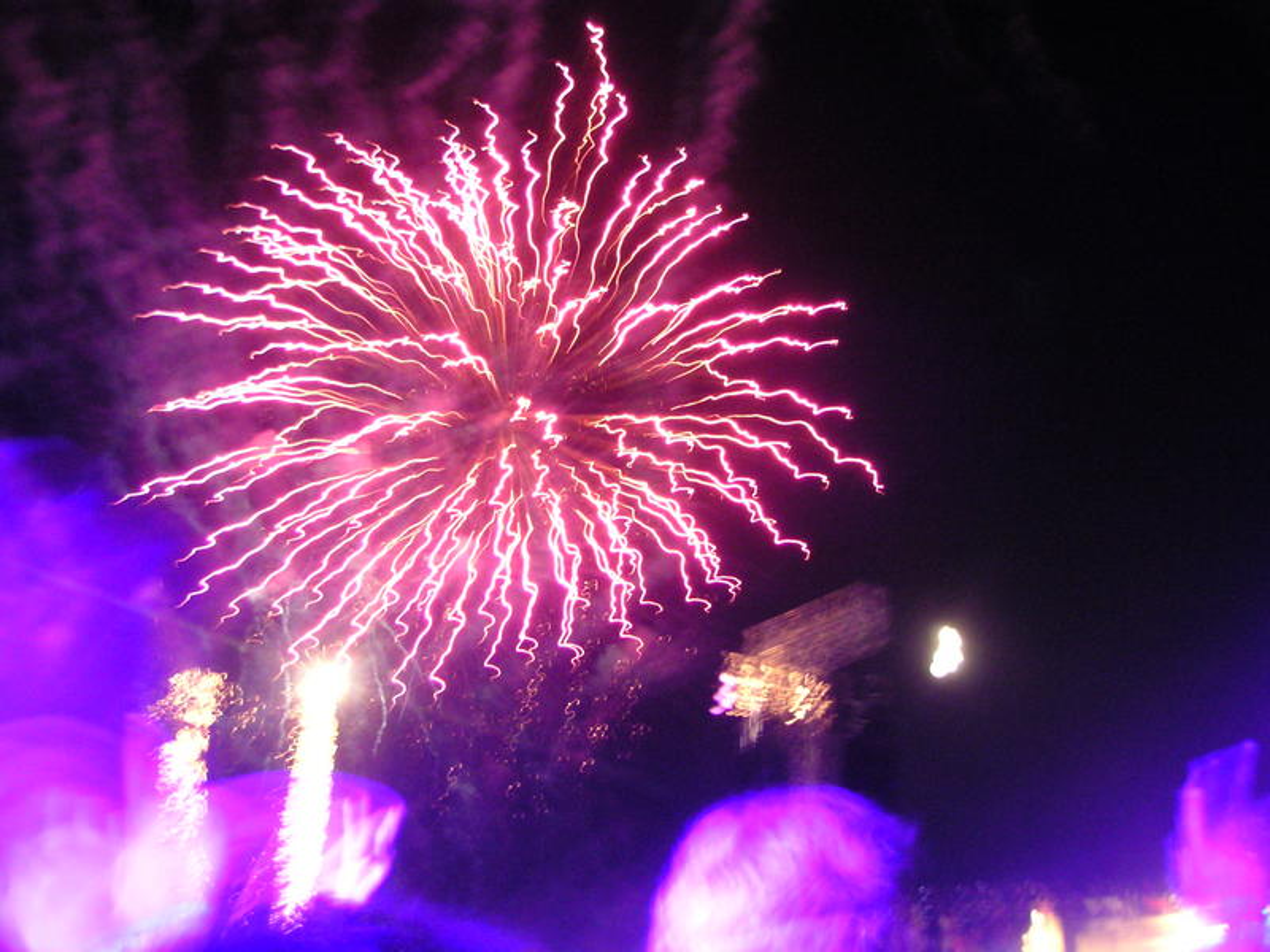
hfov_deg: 49.0
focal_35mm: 38
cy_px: 476
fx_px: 1394
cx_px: 635
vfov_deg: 37.7
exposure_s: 1.5
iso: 200
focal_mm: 6
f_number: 2.8
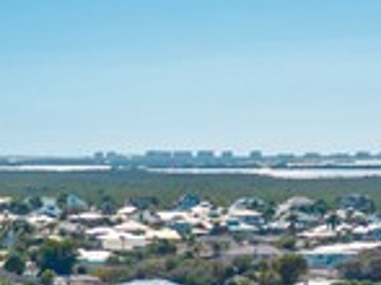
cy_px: 657
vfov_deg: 8.2
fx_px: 1837
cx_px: -461
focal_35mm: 167
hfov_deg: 10.5
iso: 100
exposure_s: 1/640
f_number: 1.8
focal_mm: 8.67
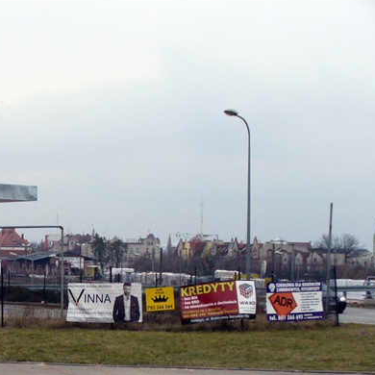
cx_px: 3
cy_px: 282
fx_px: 1066
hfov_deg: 19.4
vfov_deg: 19.8
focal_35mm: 87
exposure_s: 1/200
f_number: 6
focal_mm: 7.9
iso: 100
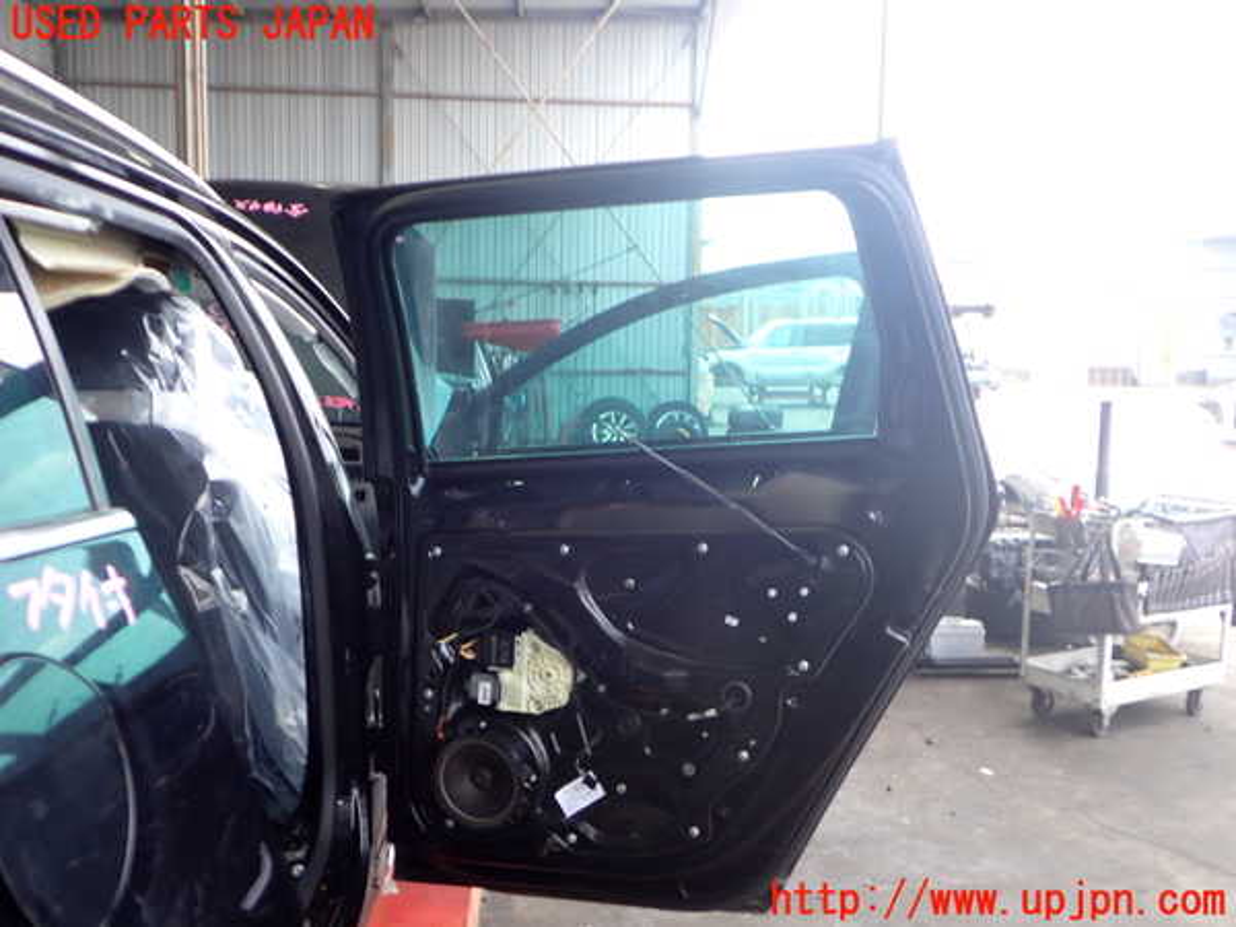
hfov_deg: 60.0
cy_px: 464
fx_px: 1071
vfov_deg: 46.8
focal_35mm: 30
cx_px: 618
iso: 200
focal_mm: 5.4
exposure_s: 1/50
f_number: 2.3
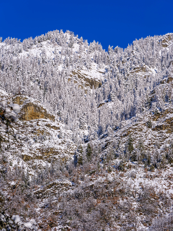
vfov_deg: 12.5
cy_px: 116
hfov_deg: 9.4
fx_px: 1053
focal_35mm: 158
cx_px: 86
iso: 320
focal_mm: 200
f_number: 14
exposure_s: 1/400
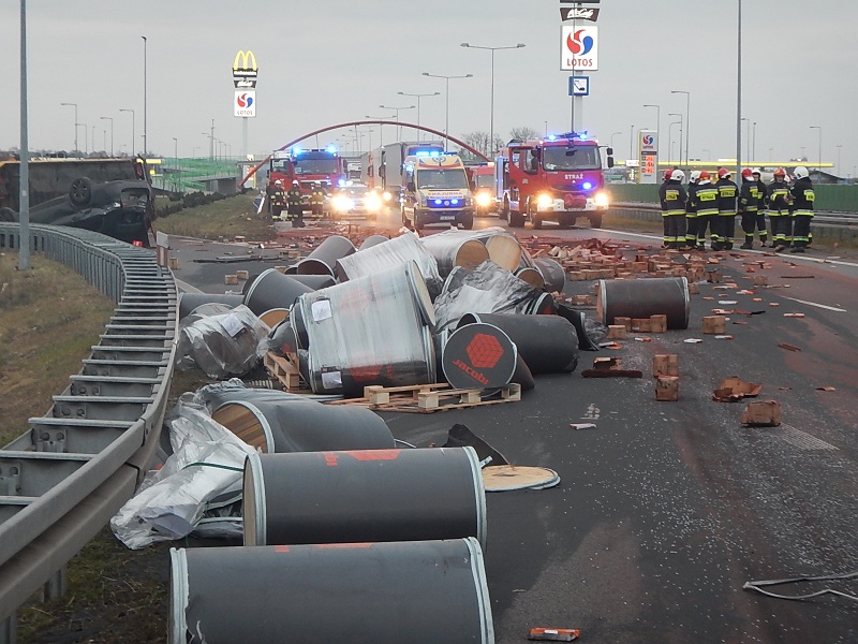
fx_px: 2107
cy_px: 322
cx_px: 429
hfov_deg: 23.0
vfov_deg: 17.4
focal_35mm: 85
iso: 400
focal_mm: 15.3
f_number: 4.7
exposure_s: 1/25
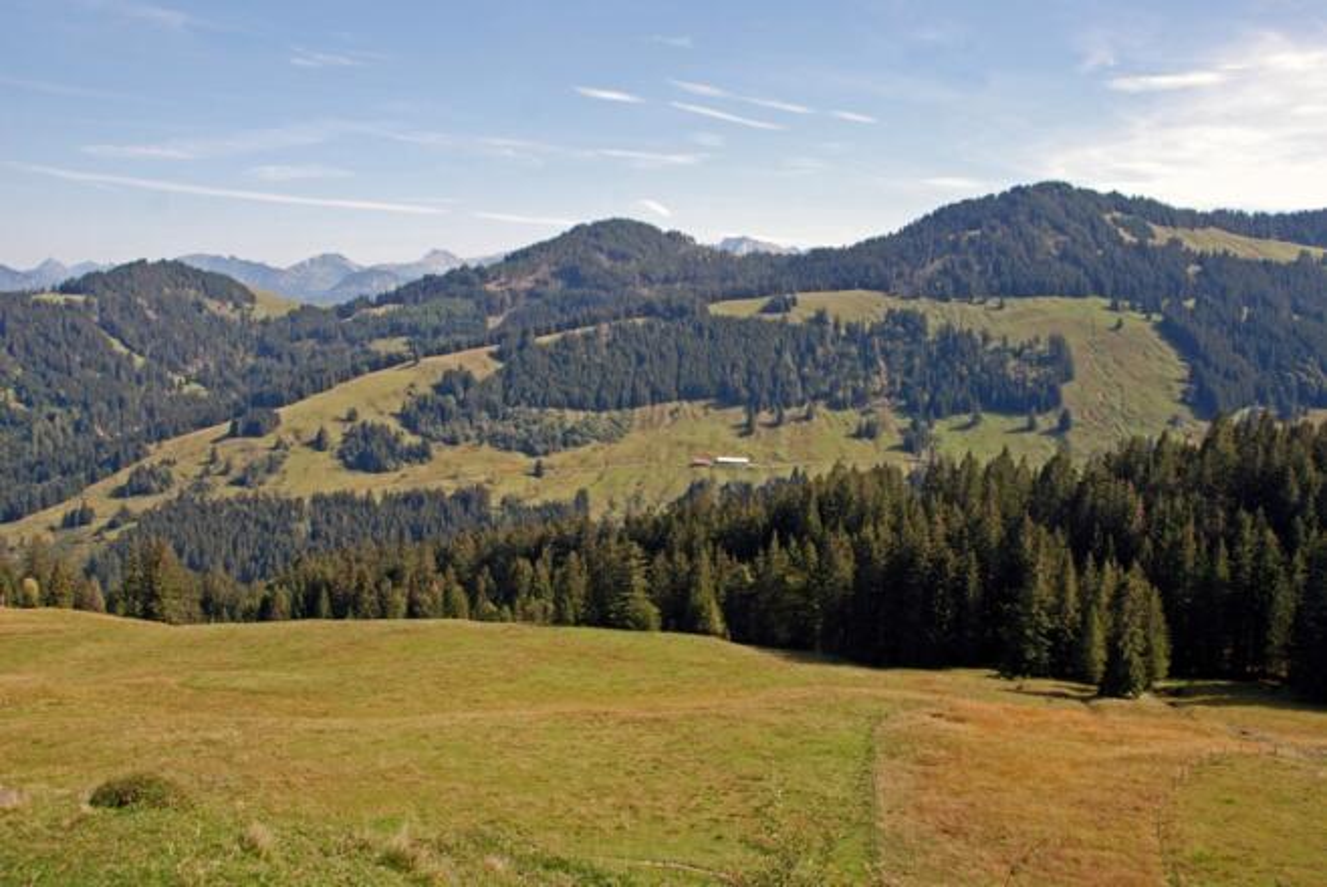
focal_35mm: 33
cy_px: 444
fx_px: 1217
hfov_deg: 57.2
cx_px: 664
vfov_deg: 40.0
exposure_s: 1/125
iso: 160
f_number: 8
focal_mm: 22
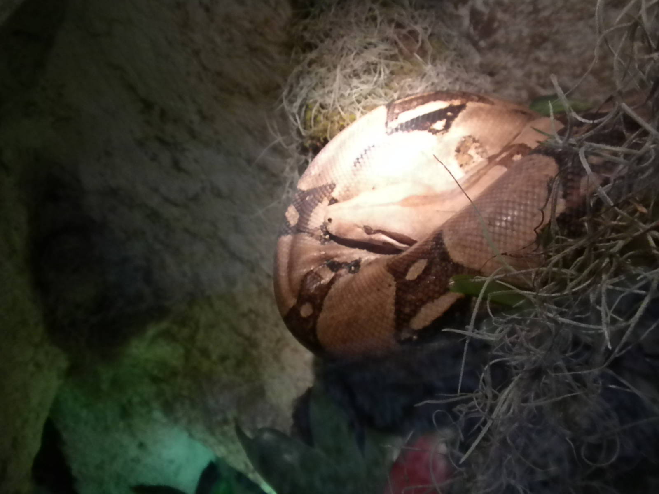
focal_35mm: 37
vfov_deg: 38.7
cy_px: 247
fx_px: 704
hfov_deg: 50.1
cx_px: 330
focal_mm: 6.6
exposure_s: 1/90
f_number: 3.5
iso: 640
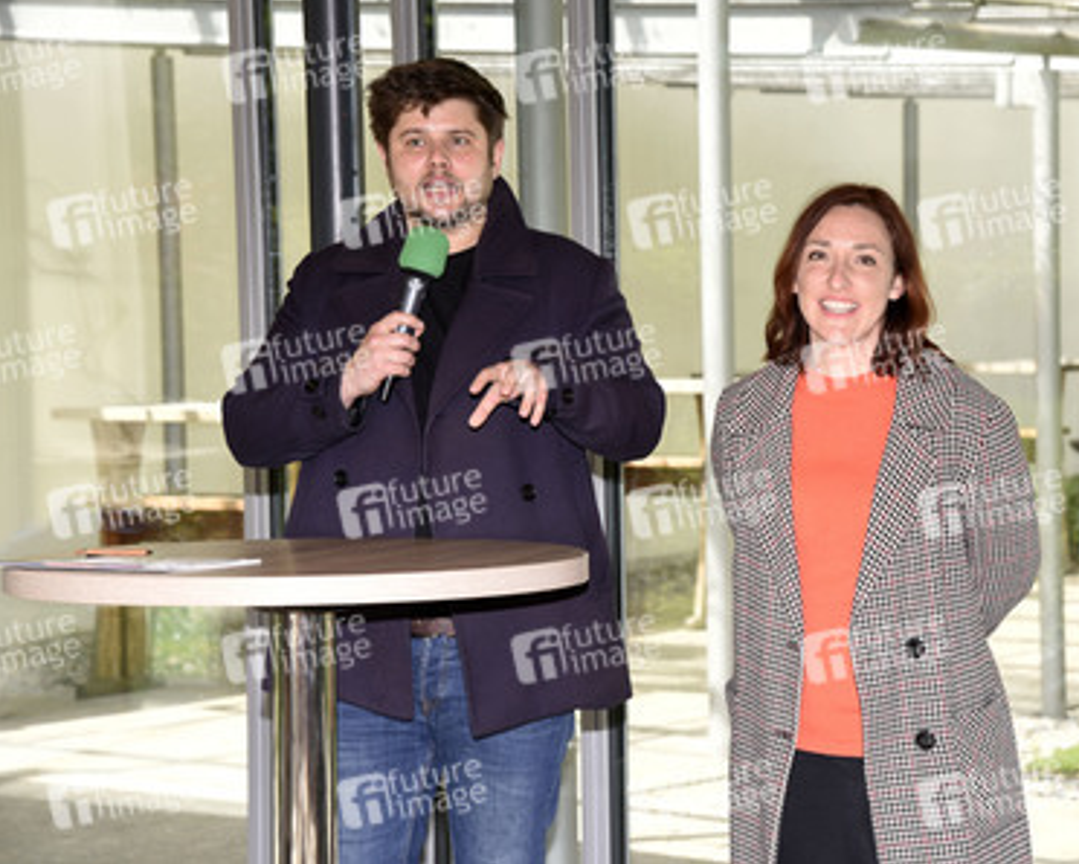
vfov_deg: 14.3
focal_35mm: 108
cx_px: 625
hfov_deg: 17.8
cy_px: 432
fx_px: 3451
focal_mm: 95
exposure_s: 1/160
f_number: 6.3
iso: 320
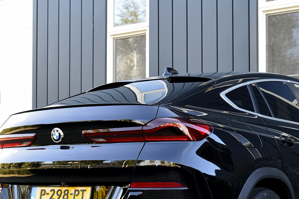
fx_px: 706
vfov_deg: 16.0
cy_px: 160
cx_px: 177
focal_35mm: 85
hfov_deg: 23.9
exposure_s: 1/60
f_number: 8
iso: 400
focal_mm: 34
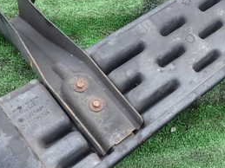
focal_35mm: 58
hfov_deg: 32.9
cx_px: 154
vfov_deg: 25.0
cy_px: 51
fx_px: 377
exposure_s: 1/100
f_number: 2.8
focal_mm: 4.5
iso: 100
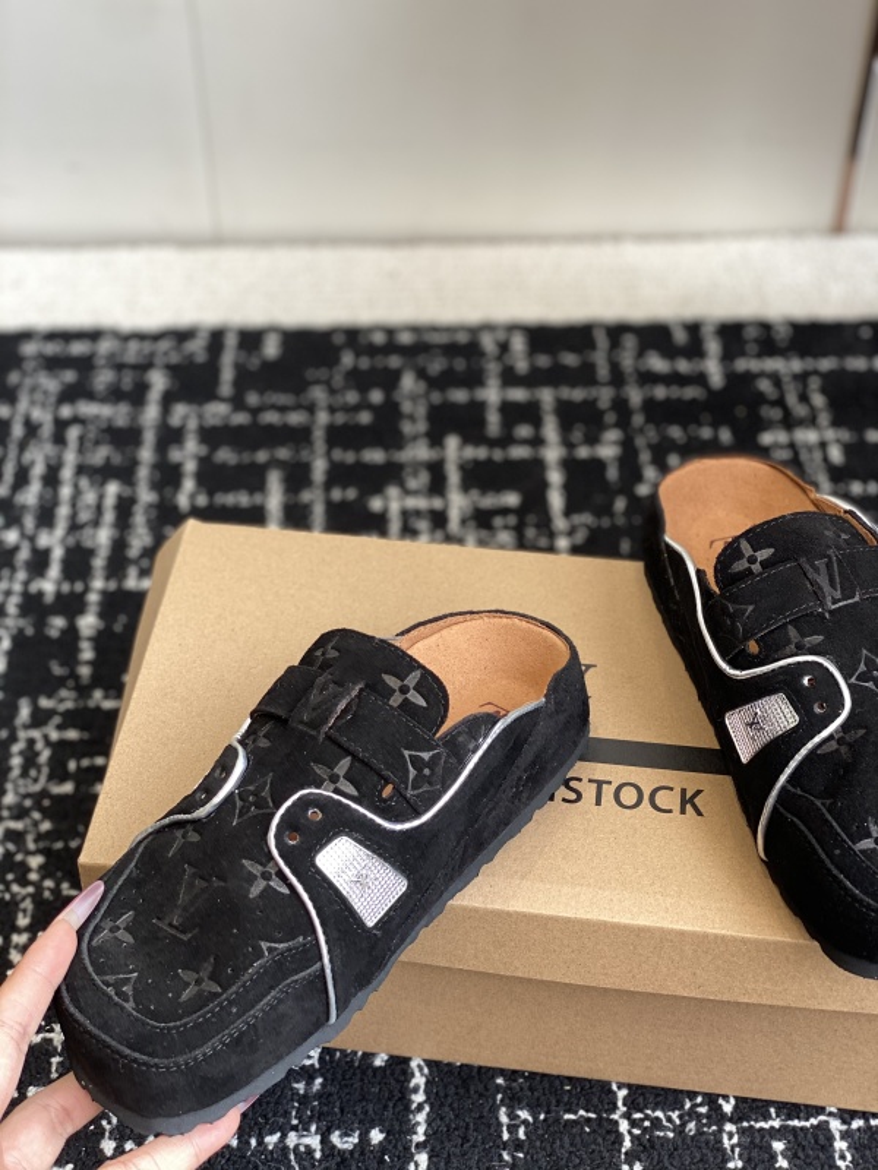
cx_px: 439
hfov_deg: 28.0
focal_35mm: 52
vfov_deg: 36.8
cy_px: 585
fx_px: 1759
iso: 50
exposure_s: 1/122
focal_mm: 6
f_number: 2
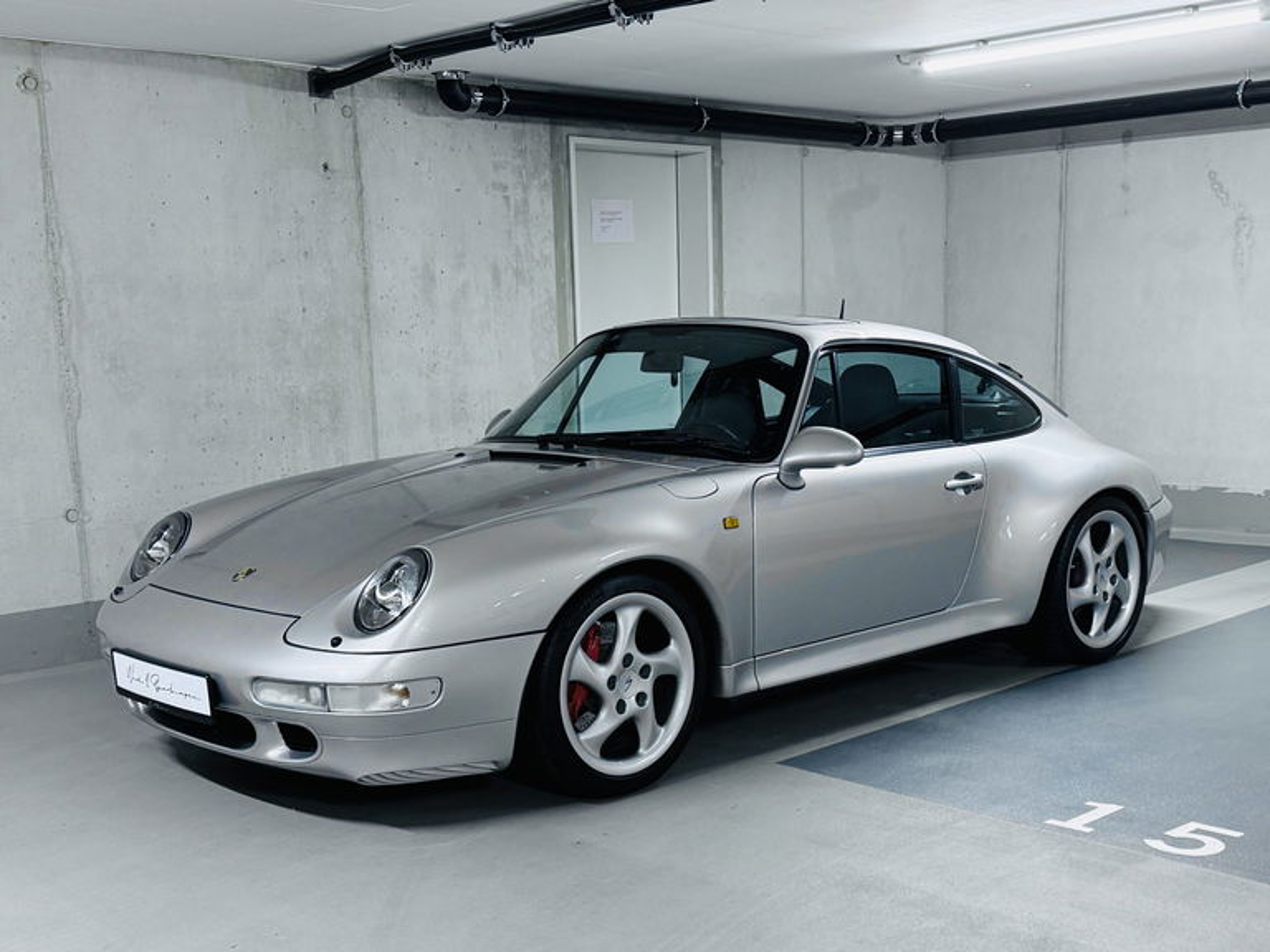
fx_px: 881
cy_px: 476
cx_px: 635
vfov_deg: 56.8
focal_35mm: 24
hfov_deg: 71.6
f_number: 1.78
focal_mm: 6.76
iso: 250
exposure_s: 1/100
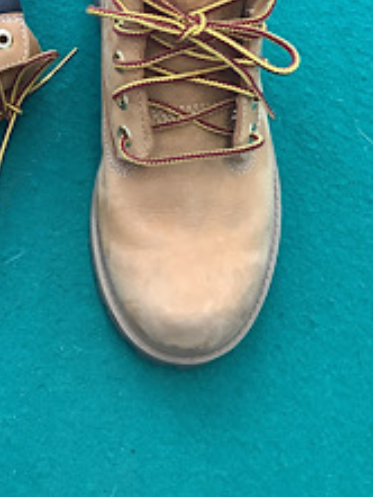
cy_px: 58
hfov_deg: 20.4
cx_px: 3
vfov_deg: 26.9
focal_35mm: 70
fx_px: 1005
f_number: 2.4
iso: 100
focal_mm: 3.3
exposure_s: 1/50
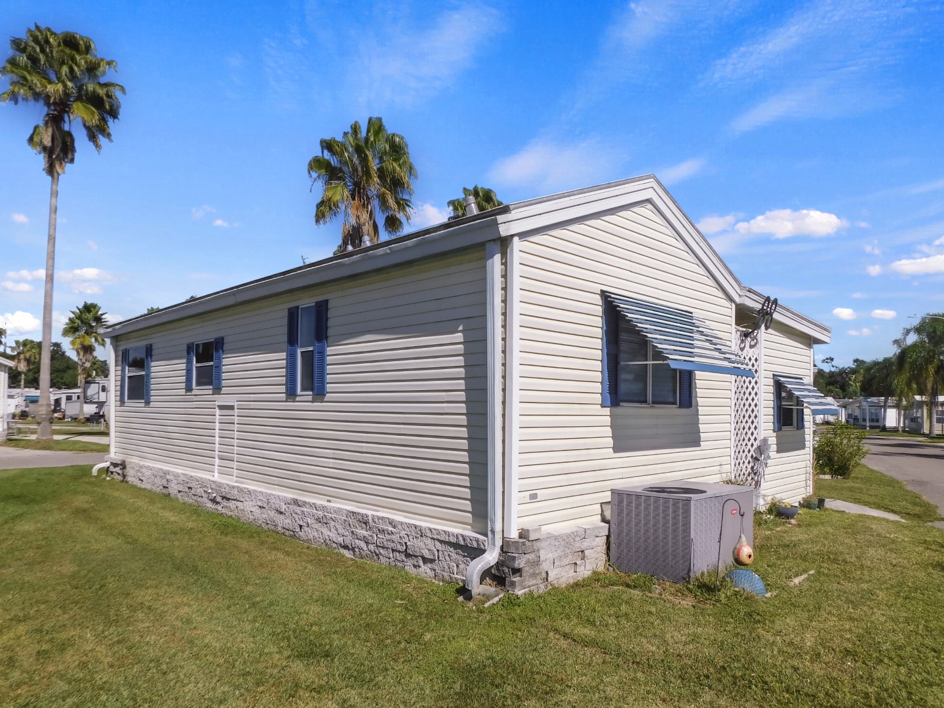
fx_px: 627
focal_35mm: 23
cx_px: 472
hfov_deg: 73.9
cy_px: 354
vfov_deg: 58.9
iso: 125
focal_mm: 4
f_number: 6
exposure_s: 1/800
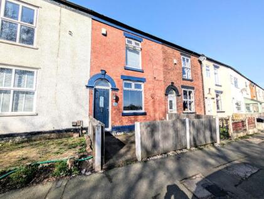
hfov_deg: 110.5
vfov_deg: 94.6
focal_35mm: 12
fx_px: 92
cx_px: 132
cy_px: 100
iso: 51
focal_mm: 2.02
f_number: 1.7
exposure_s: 1/4255
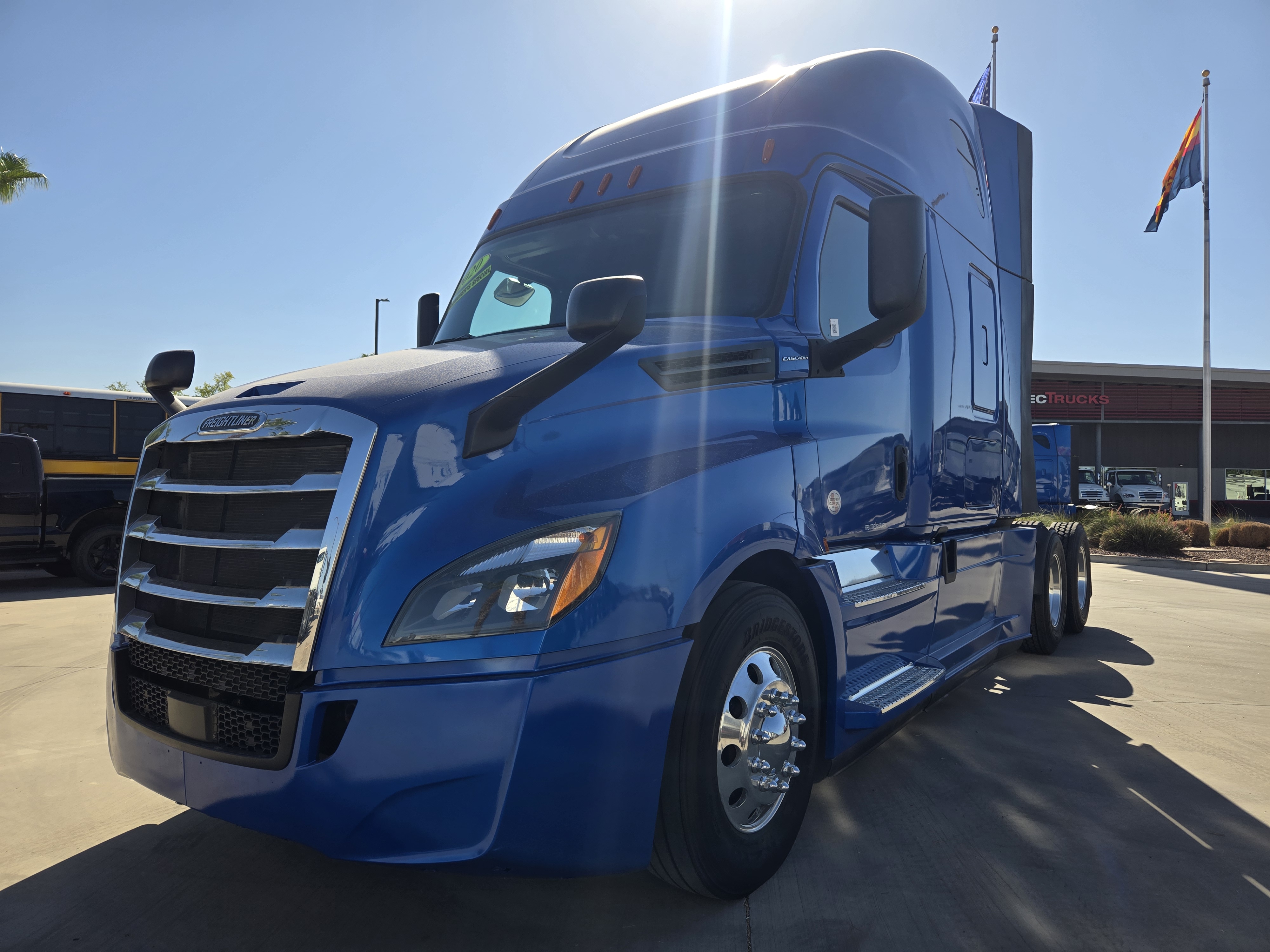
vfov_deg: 58.9
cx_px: 635
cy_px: 476
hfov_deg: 73.9
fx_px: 844
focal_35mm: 23
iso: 25
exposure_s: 1/1593
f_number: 1.8
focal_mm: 5.4
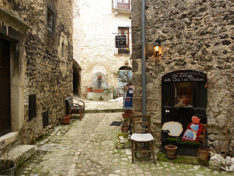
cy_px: 88
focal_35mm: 33
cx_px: 117
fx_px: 223
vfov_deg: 42.9
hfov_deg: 55.4
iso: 89
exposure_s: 1/72
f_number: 2.8
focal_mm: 5.9
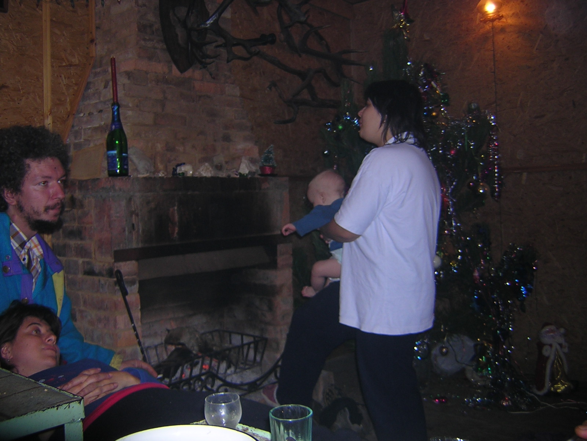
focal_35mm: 36
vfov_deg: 39.7
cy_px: 220
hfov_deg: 51.4
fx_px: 610
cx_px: 294
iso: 100
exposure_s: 1/60.1
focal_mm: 4.7
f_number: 2.6
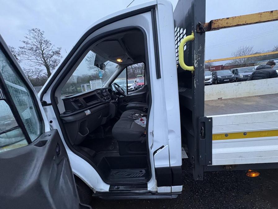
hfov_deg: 102.1
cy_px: 104
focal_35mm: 14
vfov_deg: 85.7
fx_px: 112
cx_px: 139
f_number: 2.2
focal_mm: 2.22
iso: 250
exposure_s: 1/60
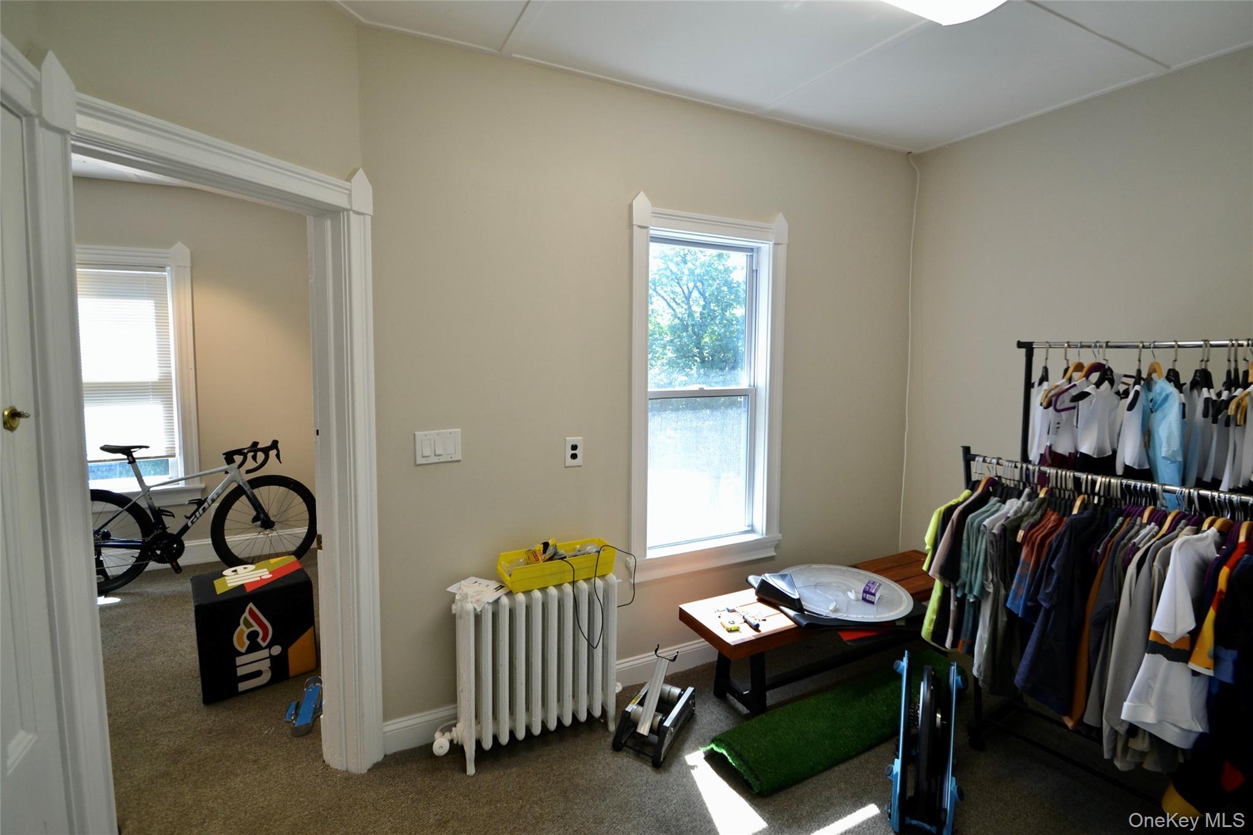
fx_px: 522
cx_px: 626
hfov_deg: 100.4
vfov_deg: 77.3
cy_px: 418
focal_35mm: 15
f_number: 5
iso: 400
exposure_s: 1/100
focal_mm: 10
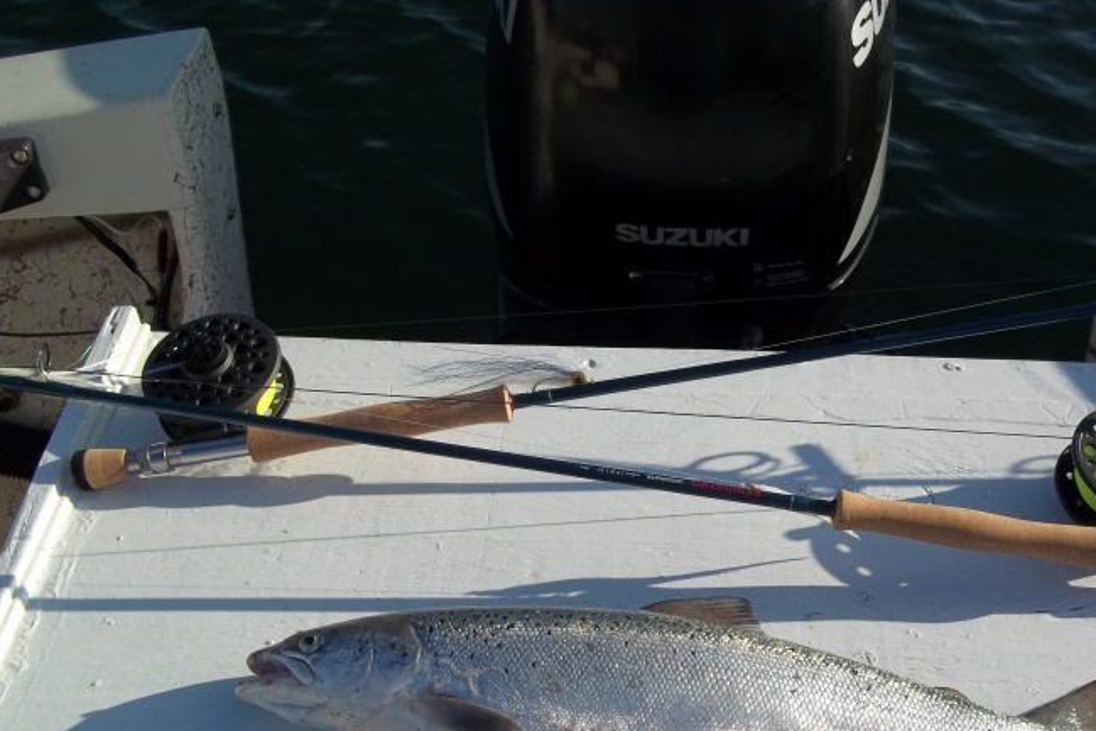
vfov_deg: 32.5
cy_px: 446
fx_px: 1248
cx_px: 664
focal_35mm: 41
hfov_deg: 47.1
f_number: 8.8
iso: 64
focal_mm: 5.7
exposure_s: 1/160
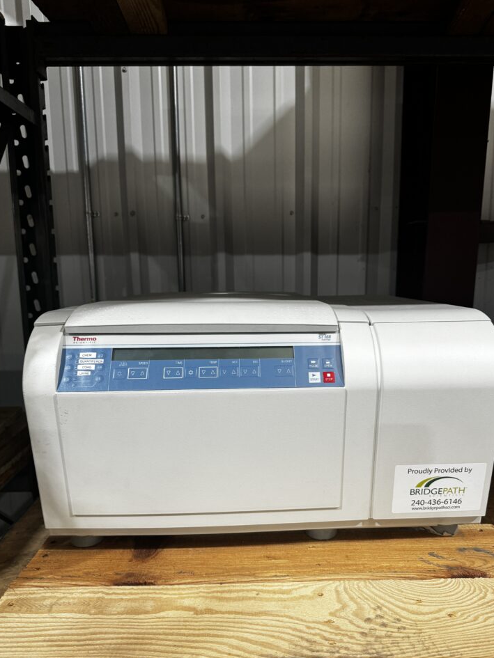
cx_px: 261
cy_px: 355
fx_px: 495
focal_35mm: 26
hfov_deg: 53.0
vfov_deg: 67.2
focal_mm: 6.76
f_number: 1.78
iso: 200
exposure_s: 1/121
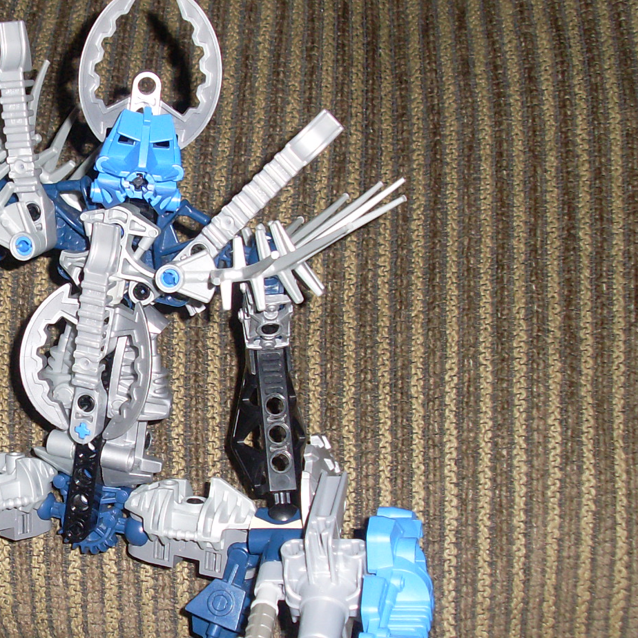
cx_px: 104
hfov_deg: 17.9
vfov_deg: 18.1
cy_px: 374
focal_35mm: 96
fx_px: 2002
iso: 120
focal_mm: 8.1
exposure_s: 1/45
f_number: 8.7
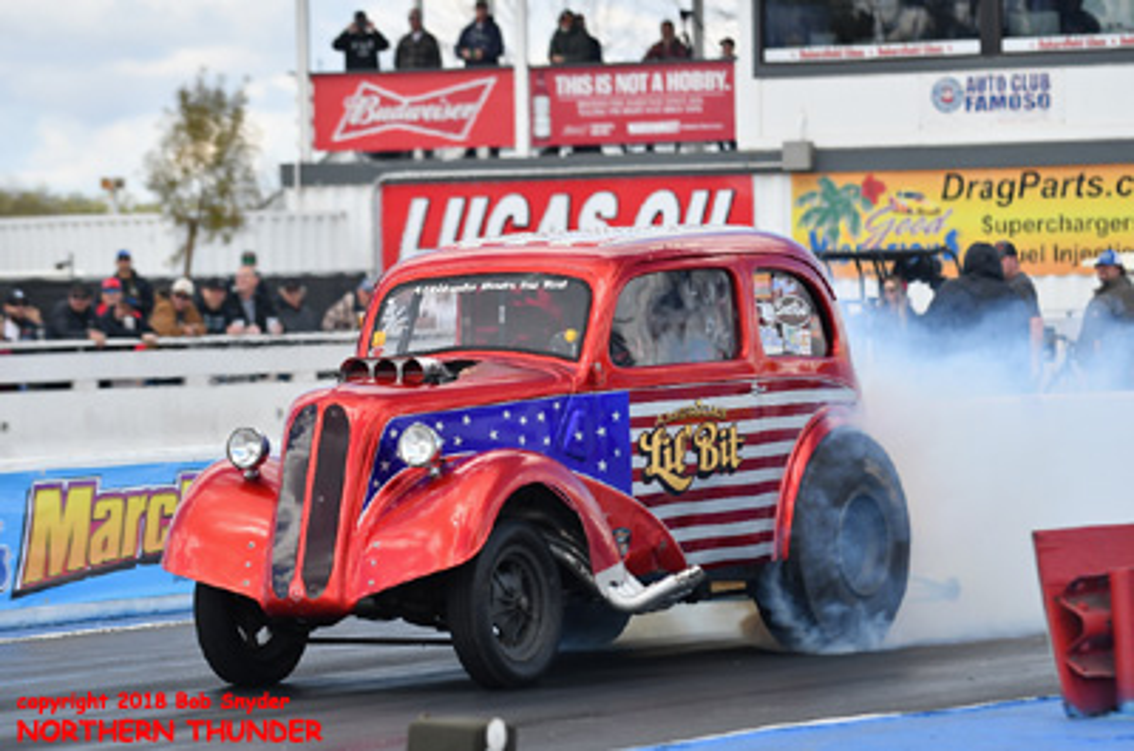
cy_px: 376
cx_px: 567
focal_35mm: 195
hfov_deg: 10.6
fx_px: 6130
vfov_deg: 7.0
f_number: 5.6
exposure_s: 1/1250
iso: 160
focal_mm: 130
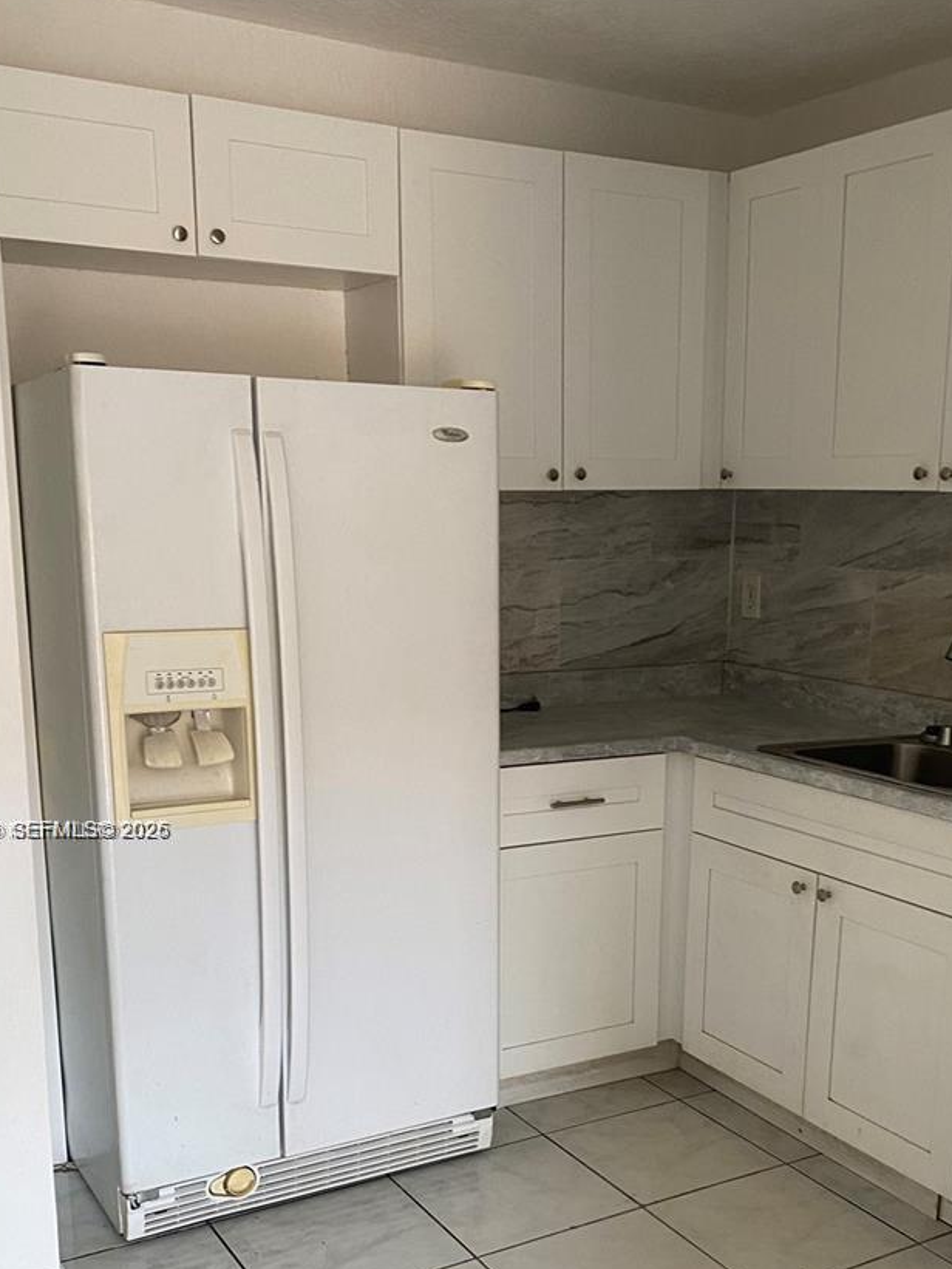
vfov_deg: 48.3
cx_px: 578
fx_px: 1393
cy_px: 832
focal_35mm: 38
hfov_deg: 37.6
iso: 160
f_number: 1.8
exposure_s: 1/60
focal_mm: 4.25
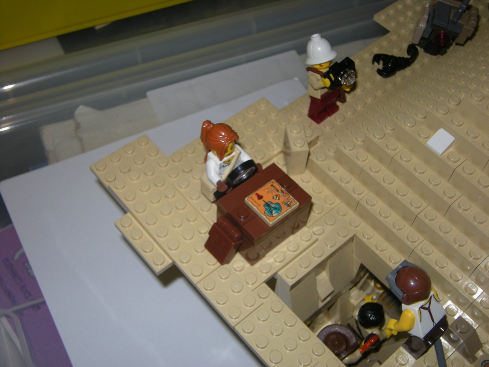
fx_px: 636
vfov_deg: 32.2
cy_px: 184
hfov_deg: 42.1
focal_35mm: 45
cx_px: 244
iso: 64
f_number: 3.5
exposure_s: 1/60
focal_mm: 7.5
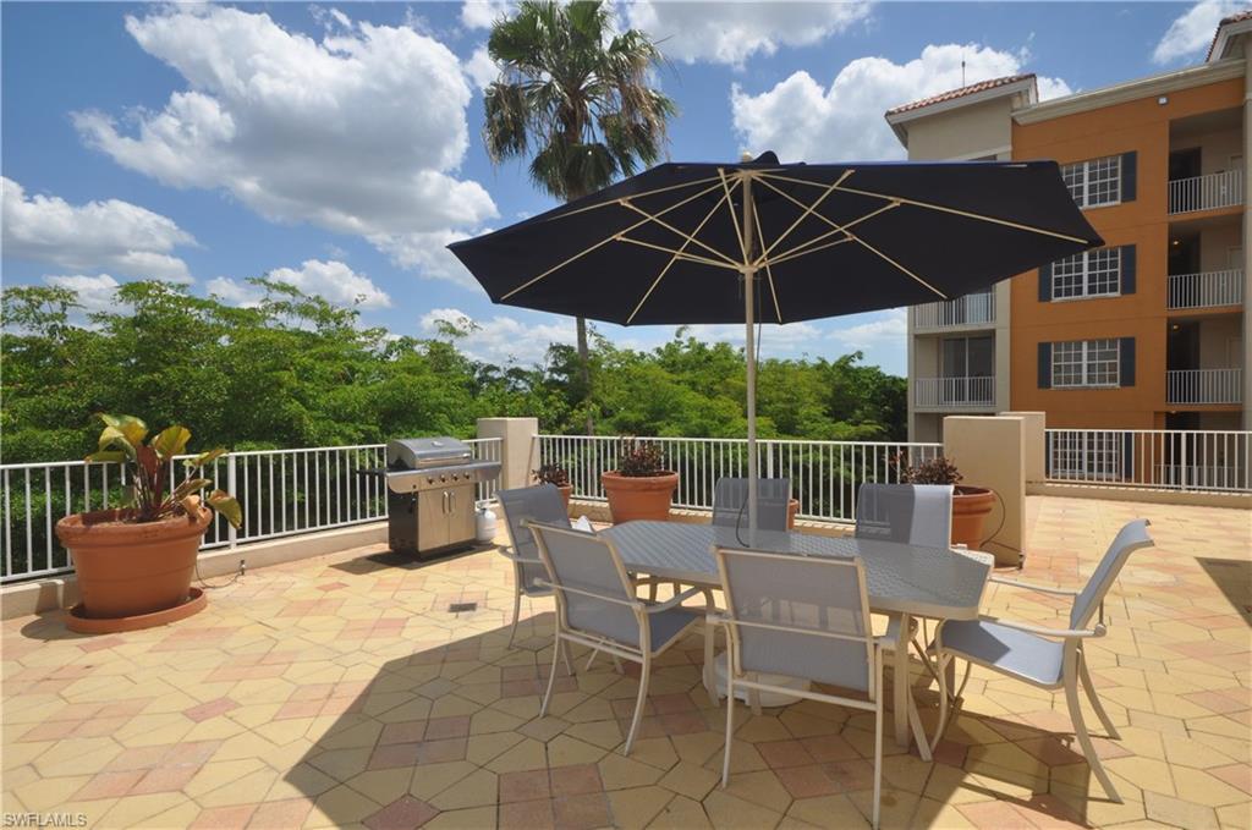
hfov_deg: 90.1
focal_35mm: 18
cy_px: 415
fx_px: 625
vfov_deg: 67.2
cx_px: 626
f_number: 14
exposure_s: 1/200
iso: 200
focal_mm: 12
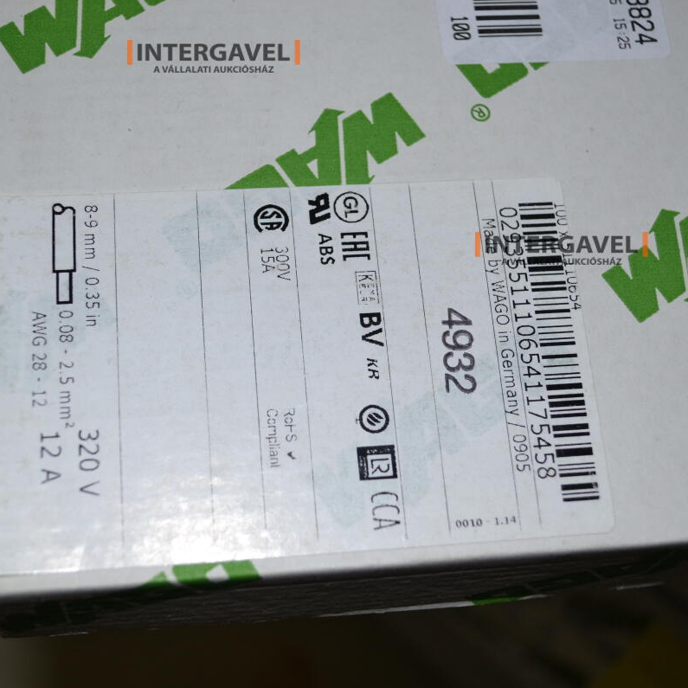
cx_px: 335
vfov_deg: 34.0
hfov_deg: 34.0
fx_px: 1124
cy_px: 344
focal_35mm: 50
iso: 140
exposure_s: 1/60
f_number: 4.2
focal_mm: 26
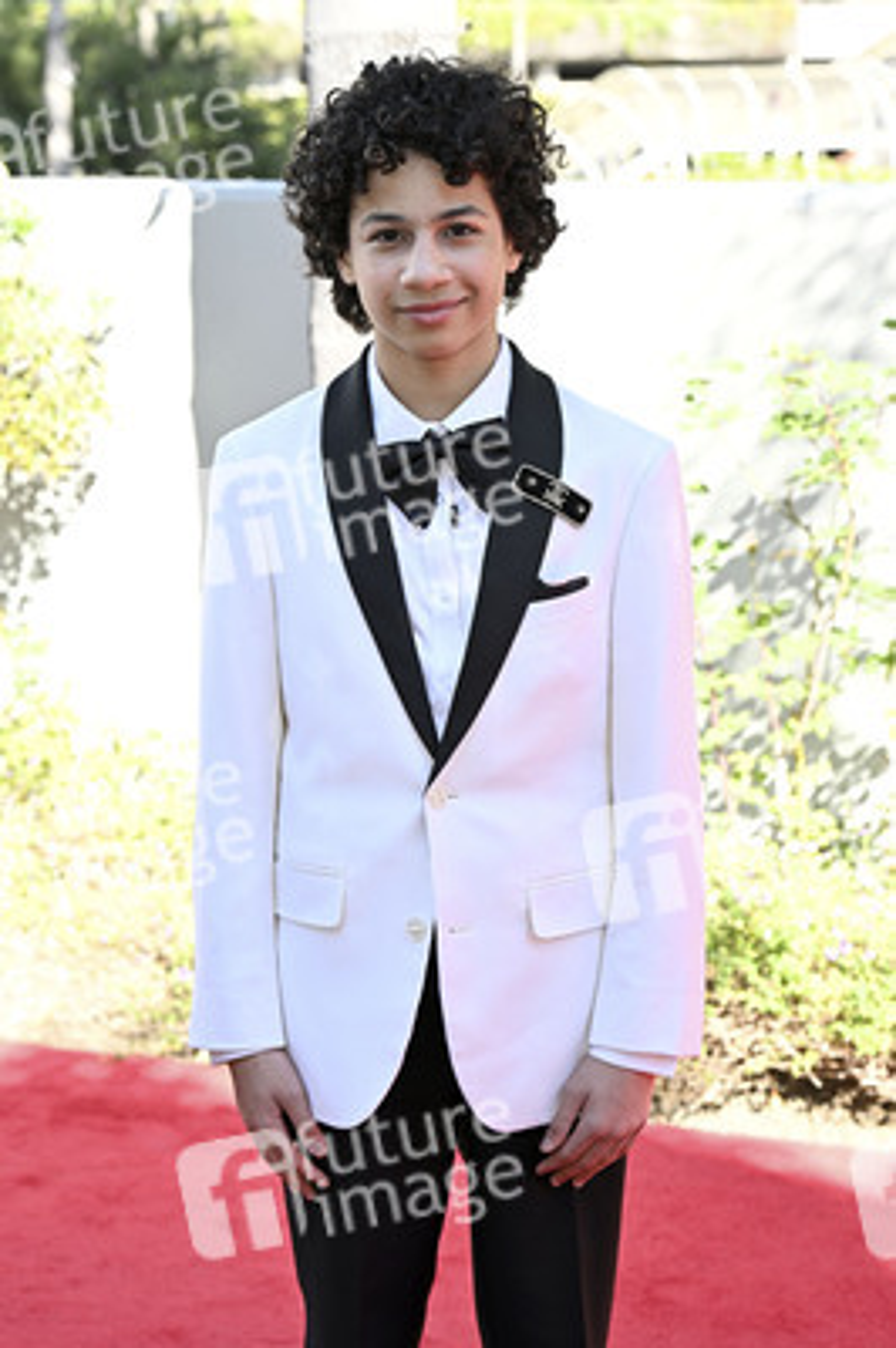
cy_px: 674
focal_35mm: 70
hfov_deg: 19.4
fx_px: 2618
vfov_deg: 28.9
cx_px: 448
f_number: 5.6
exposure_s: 1/320
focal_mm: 70
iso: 500
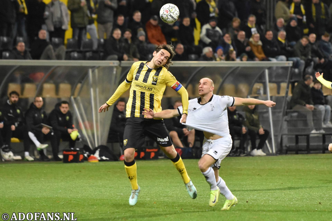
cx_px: 166
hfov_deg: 7.8
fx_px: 2421
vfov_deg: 5.2
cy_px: 110
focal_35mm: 262
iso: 2500
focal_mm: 175
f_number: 2.8
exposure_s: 1/640
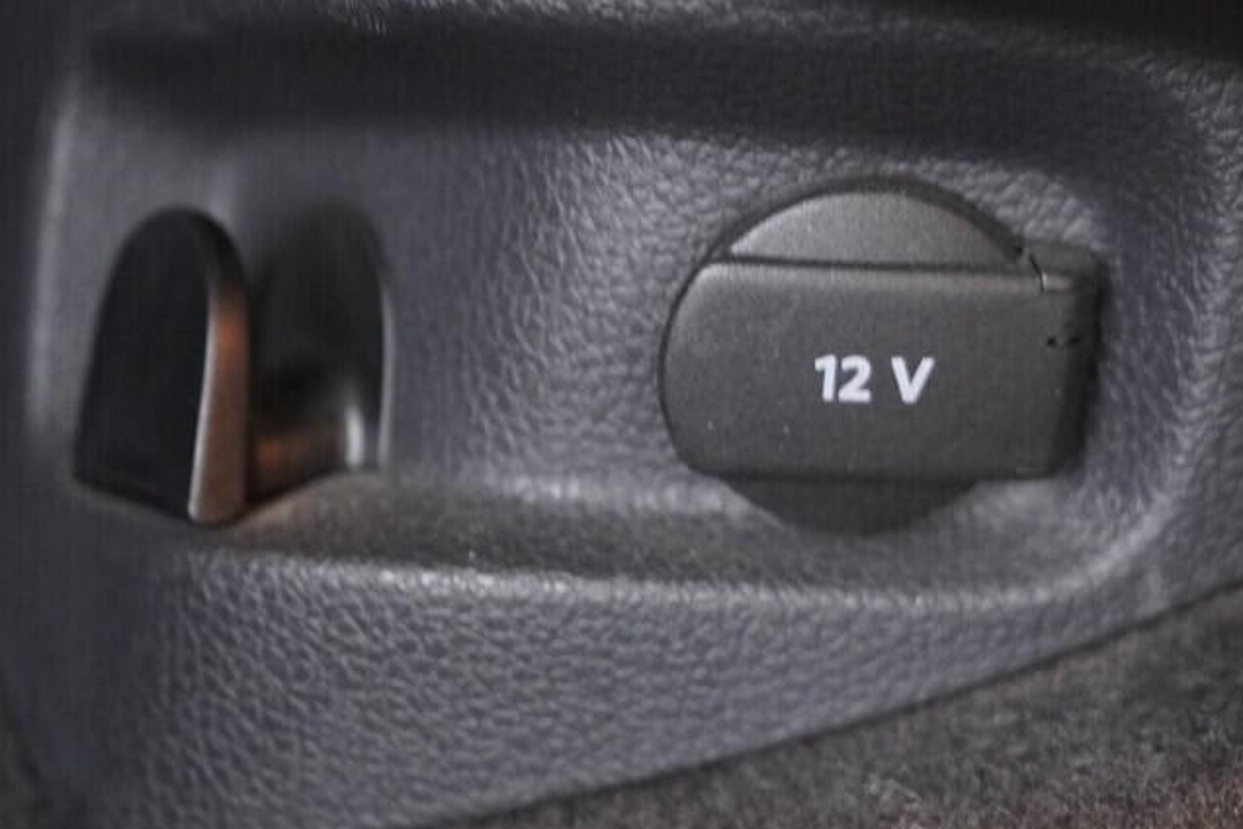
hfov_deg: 33.9
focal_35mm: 58
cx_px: 907
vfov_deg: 23.3
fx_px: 2002
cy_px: 337
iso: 2500
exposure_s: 1/40
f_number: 2.8
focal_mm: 24
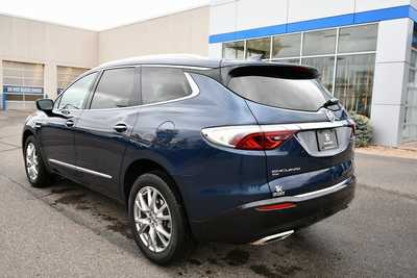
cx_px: 208
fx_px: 348
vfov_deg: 43.6
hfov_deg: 61.9
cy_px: 139
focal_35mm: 30
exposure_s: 1/160
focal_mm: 20
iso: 800
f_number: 5.6
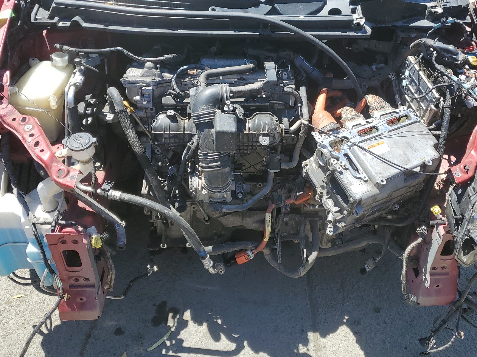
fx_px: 455
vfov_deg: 42.9
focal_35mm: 33
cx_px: 267
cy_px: 162
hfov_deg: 55.2
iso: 50
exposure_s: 1/1667
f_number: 1.5
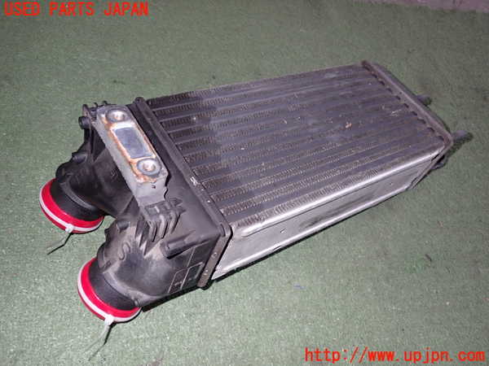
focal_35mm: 30
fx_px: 424
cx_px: 244
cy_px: 183
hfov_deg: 60.0
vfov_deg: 46.8
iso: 250
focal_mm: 5.4
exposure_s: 1/30
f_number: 6.3
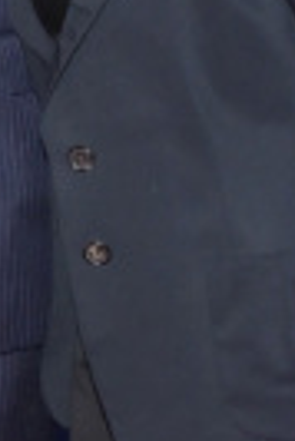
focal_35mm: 186
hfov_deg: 7.0
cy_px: 272
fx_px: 2280
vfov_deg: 11.0
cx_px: -365
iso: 1000
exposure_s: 1/125
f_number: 10
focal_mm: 31
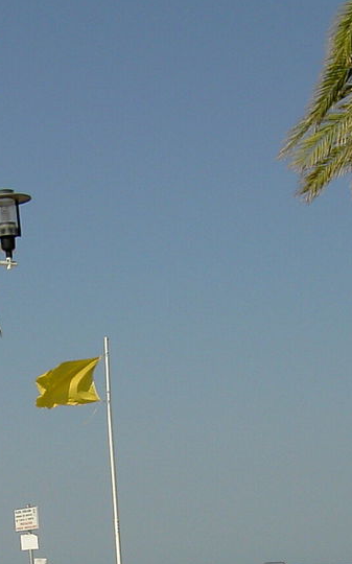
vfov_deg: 18.6
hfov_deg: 11.7
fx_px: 1690
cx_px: -14
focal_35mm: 110
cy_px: 516
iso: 100
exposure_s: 1/640
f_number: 6.7
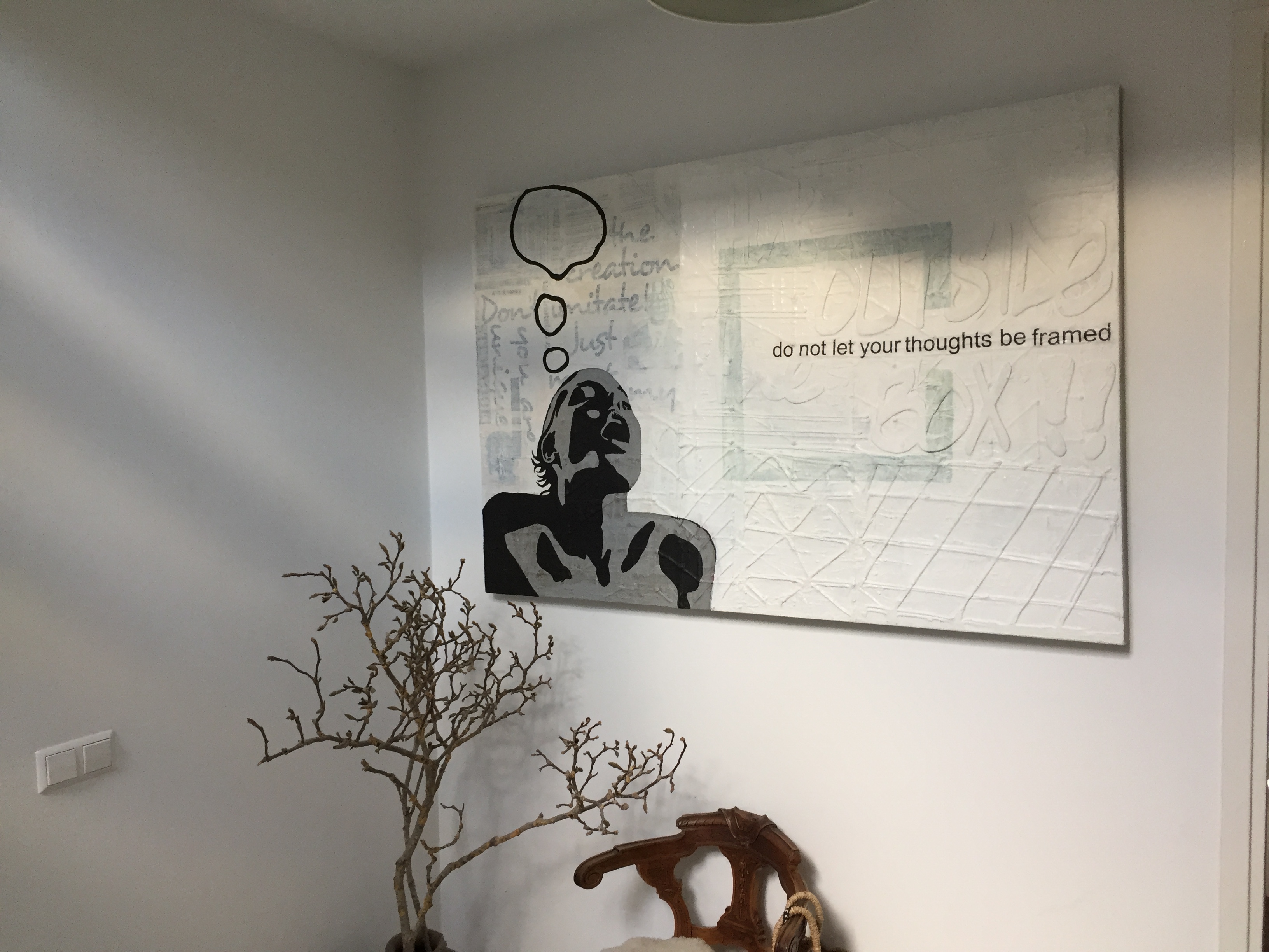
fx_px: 1063
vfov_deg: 48.2
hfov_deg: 61.7
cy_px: 476
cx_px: 634
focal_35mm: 29
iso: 100
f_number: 2.2
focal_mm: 4.15
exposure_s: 1/33
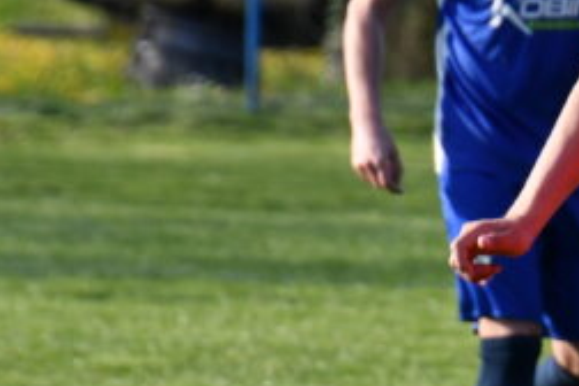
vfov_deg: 1.1
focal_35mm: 1219
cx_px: 790
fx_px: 19604
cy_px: 231
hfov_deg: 1.7
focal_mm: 200
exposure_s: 1/1000
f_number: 5.6
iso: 360
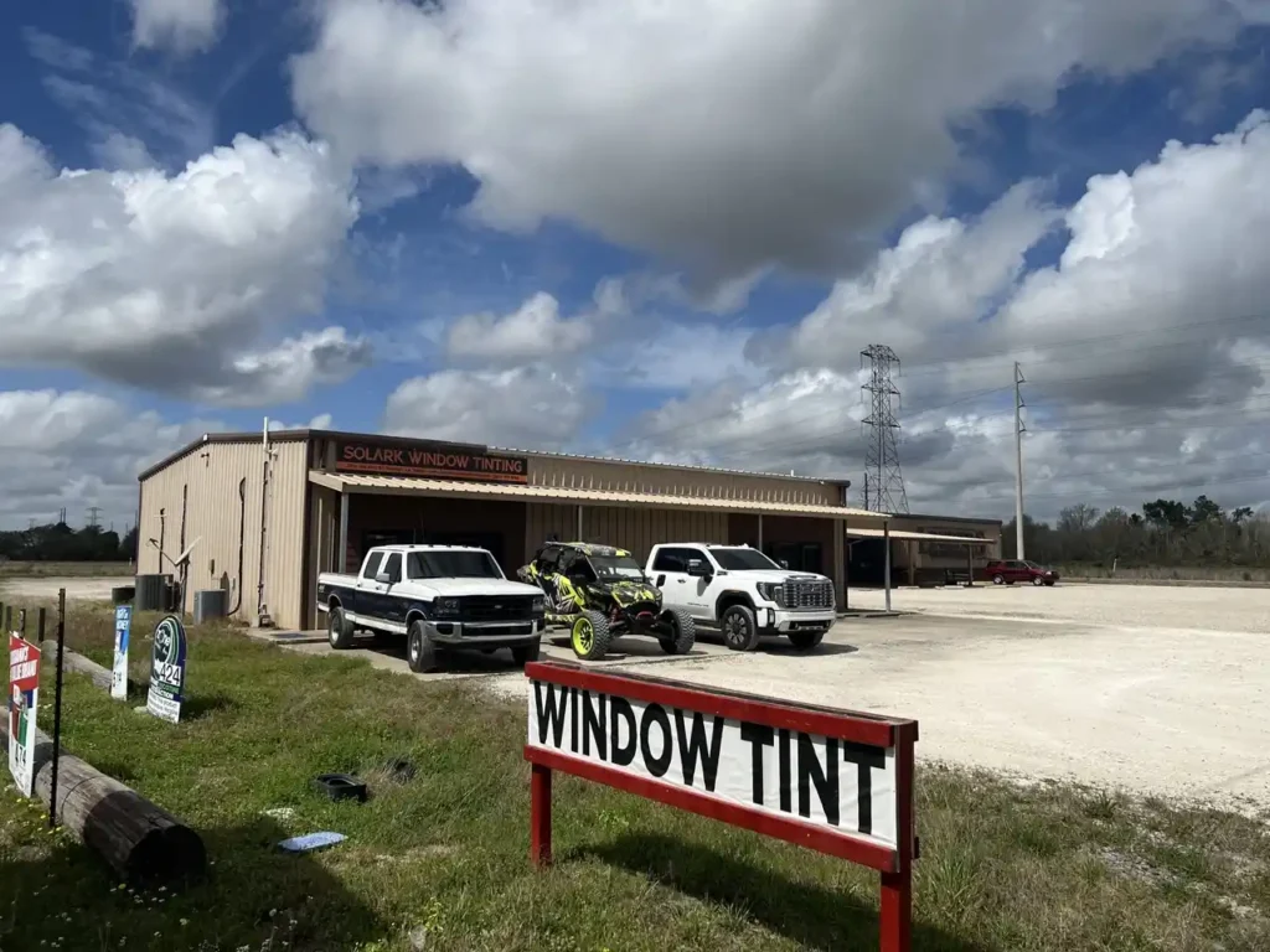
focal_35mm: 26
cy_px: 476
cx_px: 635
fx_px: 954
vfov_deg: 53.1
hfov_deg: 67.3
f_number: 1.5
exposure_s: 1/11364
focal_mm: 5.7
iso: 50
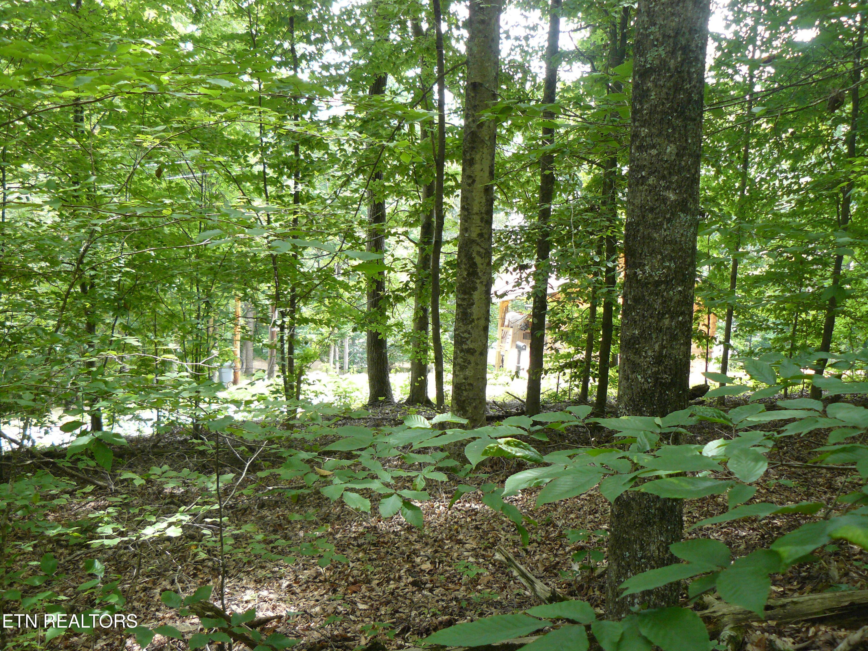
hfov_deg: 49.0
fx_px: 953
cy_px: 326
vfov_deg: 37.7
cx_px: 434
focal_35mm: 38
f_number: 2.8
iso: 200
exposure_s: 1/80
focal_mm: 6.3
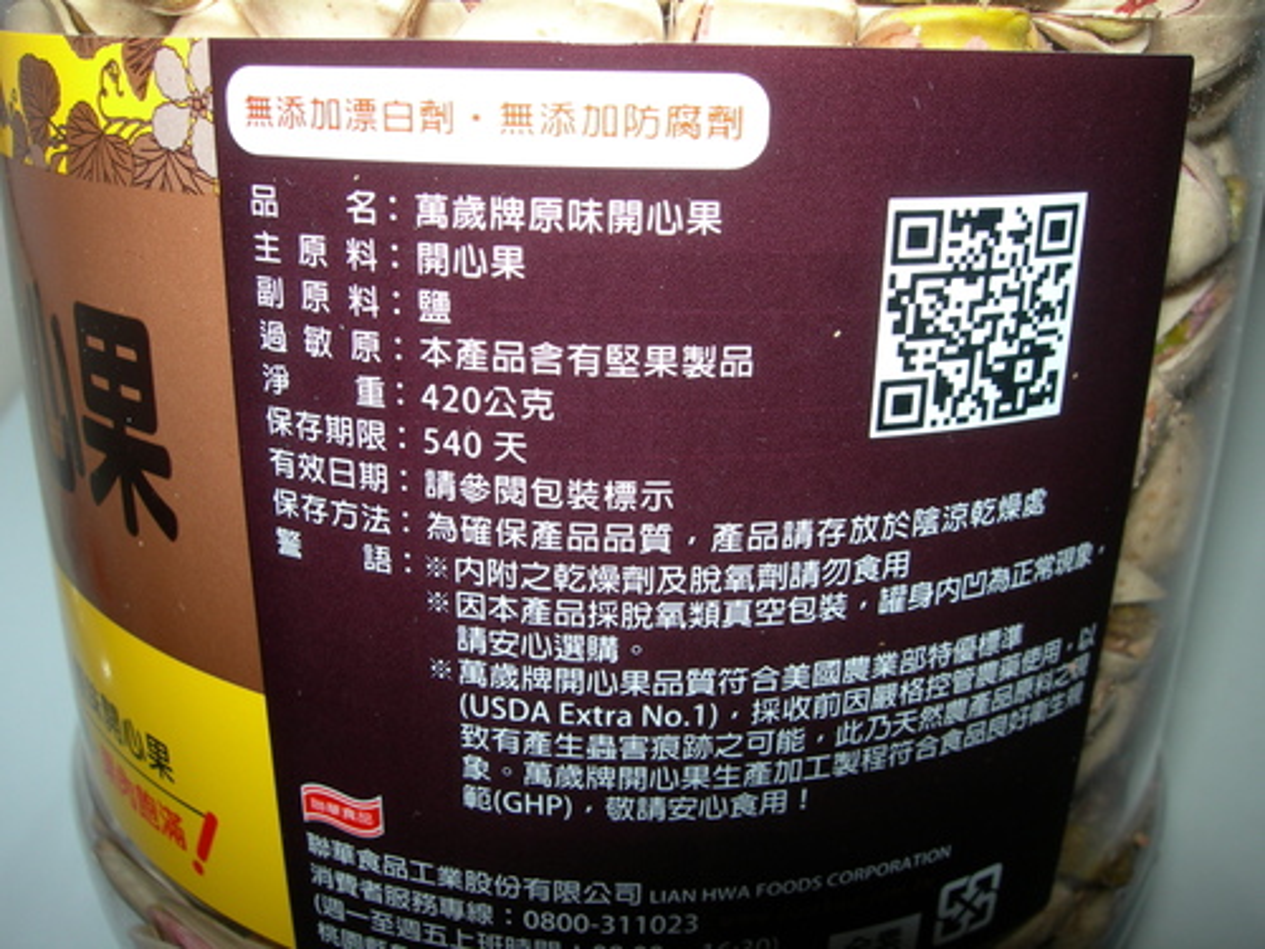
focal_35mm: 38
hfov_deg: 49.0
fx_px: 1389
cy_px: 474
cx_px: 632
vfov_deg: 37.7
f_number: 4.8
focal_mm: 7.8
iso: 50
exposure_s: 1/60.1
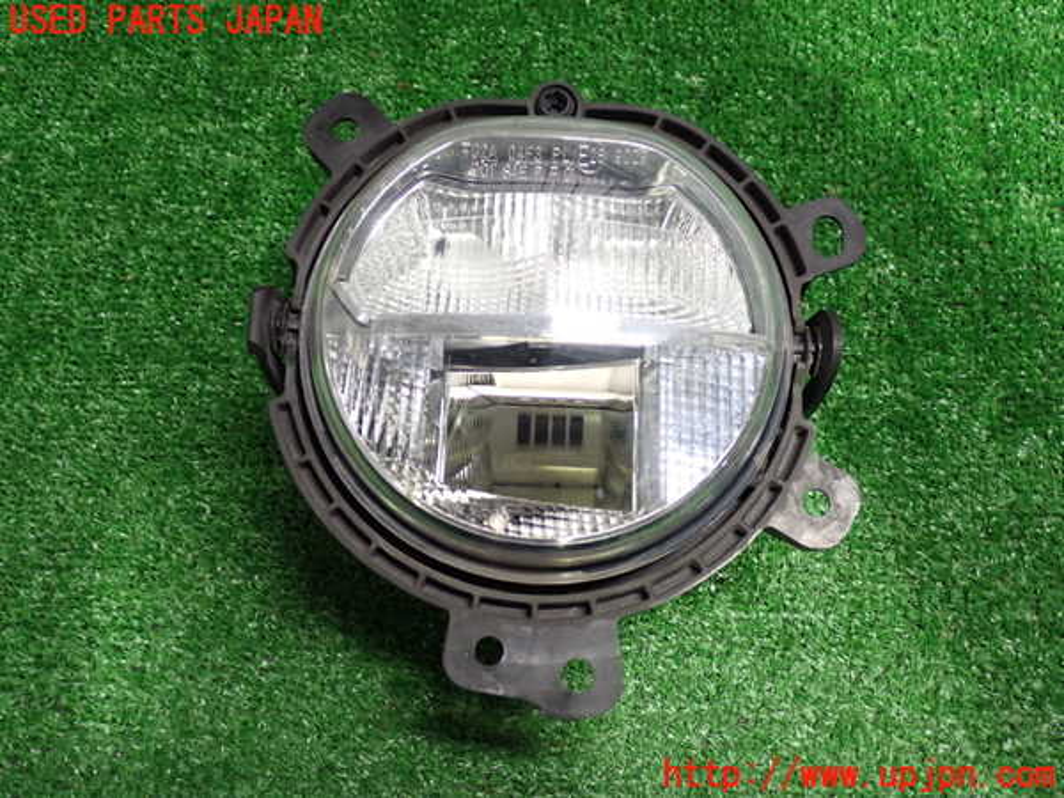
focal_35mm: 41
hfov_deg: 45.8
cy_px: 399
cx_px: 532
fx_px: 1260
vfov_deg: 35.1
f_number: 2.8
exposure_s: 1/30
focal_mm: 7.31
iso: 800
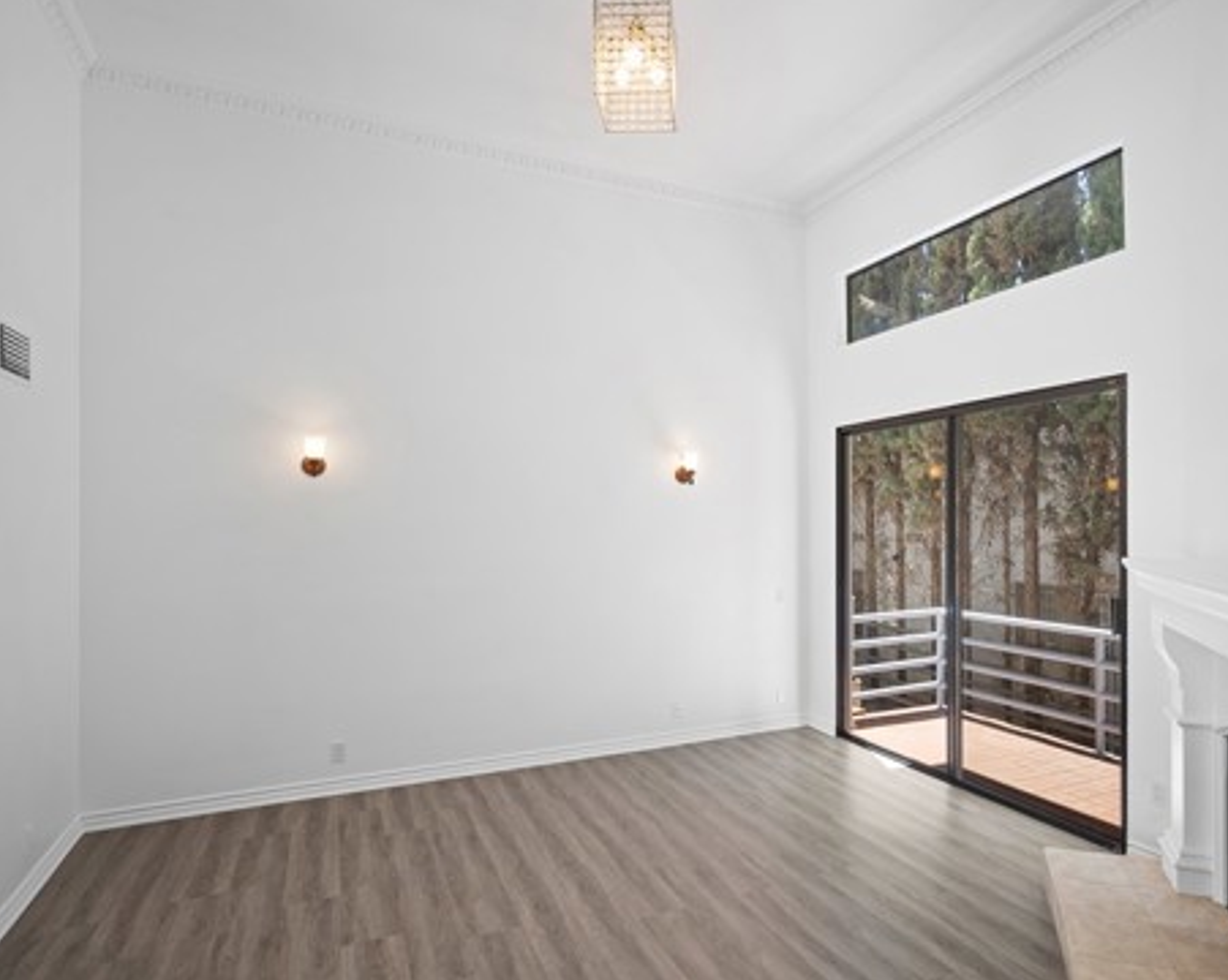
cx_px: 697
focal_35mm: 21
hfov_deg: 78.2
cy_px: 521
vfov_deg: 66.2
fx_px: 750
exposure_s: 1/5
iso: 125
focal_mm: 15.5
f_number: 8
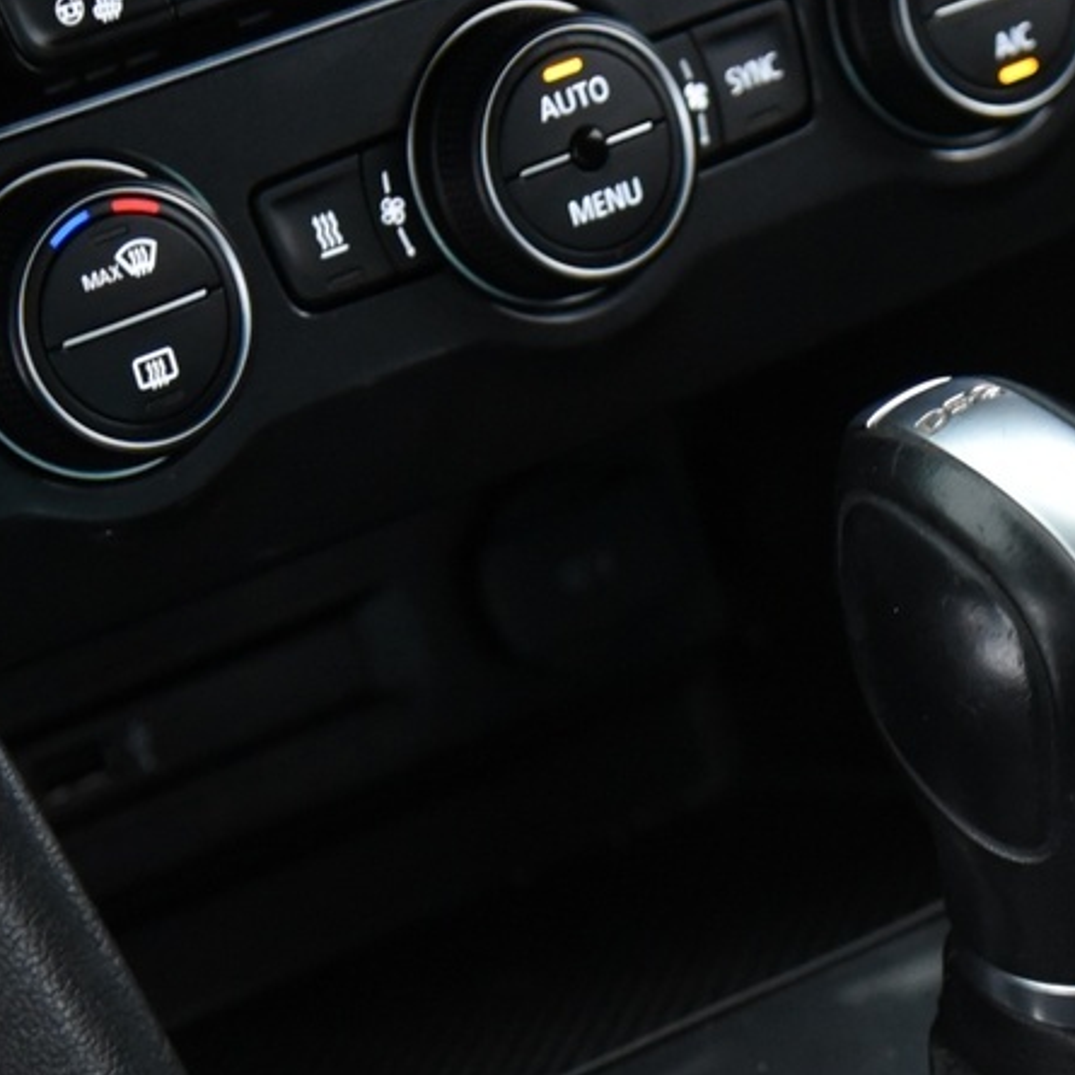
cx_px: 1131
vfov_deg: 8.5
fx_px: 7167
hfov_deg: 8.5
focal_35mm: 204
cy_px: 998
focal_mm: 66
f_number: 4
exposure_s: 1/20
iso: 4000
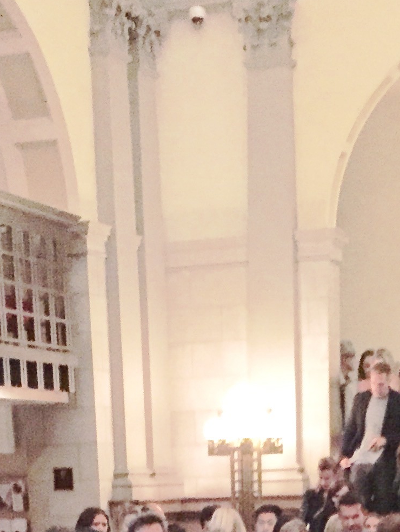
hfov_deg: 15.4
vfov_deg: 17.8
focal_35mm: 96
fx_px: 1478
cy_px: 843
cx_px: 227
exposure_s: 1/15
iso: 400
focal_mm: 4.15
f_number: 2.2
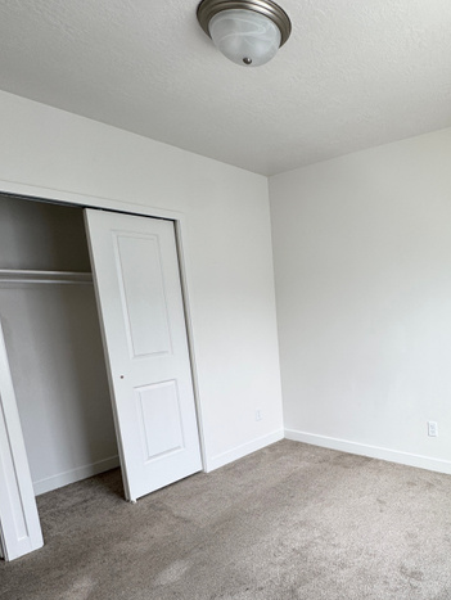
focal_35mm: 23
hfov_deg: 55.0
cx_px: 358
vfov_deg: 72.8
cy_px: 370
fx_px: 399
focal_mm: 2.22
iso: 40
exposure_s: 1/125
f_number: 2.2
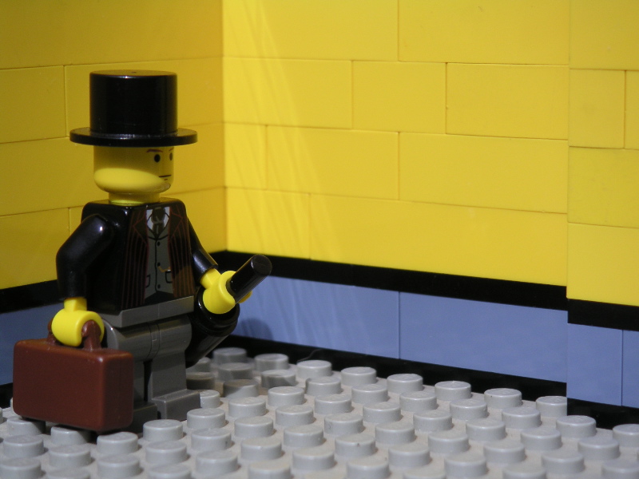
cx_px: 320
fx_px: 2049
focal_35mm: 111
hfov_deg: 17.7
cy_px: 240
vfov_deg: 13.3
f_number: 8
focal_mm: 17.1
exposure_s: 1/250
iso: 50
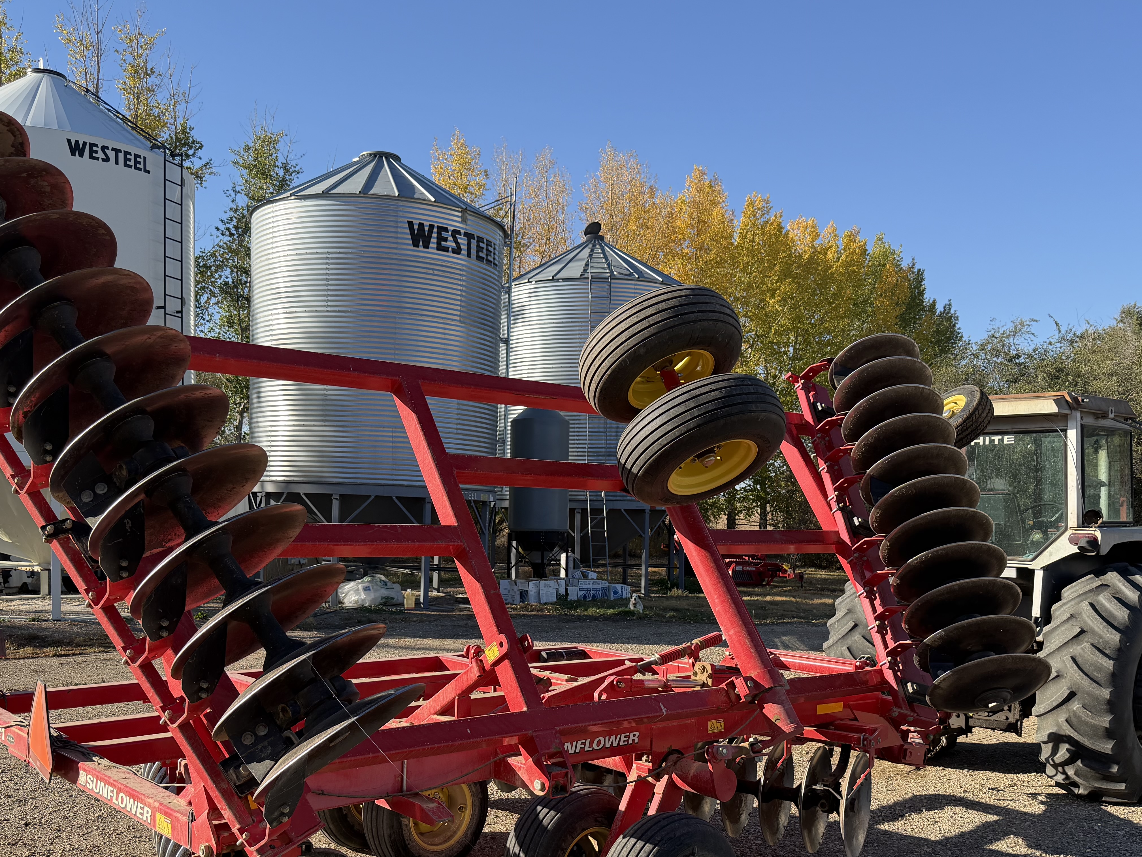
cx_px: 527
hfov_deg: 53.9
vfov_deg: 41.2
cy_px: 574
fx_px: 1122
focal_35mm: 34
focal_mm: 6.76
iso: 100
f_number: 1.78
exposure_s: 1/3021
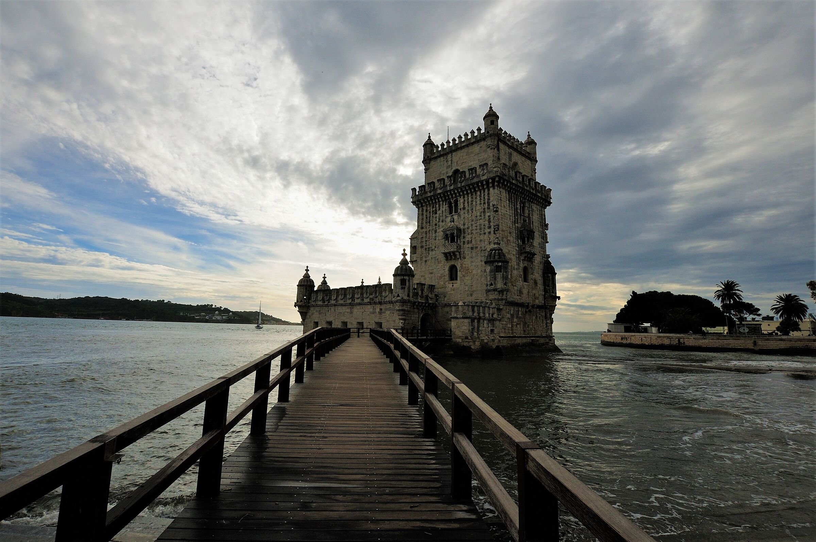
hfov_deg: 100.5
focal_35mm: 15
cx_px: 408
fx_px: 340
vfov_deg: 77.2
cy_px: 271
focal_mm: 10
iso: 280
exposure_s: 1/1000
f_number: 8
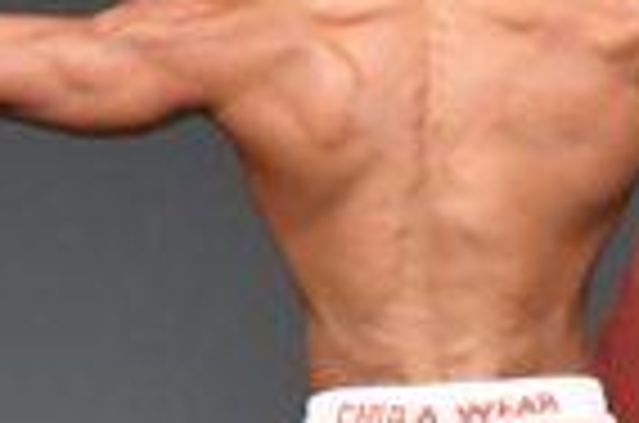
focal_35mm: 1888
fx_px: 33437
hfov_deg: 1.1
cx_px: 830
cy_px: 657
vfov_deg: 0.7
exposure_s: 1/400
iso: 5000
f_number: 5.6
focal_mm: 230
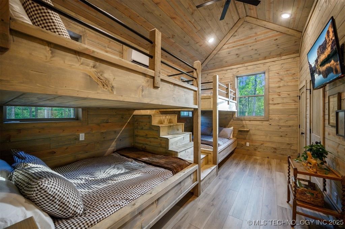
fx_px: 134
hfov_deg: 104.3
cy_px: 114
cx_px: 172
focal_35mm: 14
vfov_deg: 81.1
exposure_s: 1/80
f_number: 4
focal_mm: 14
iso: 640
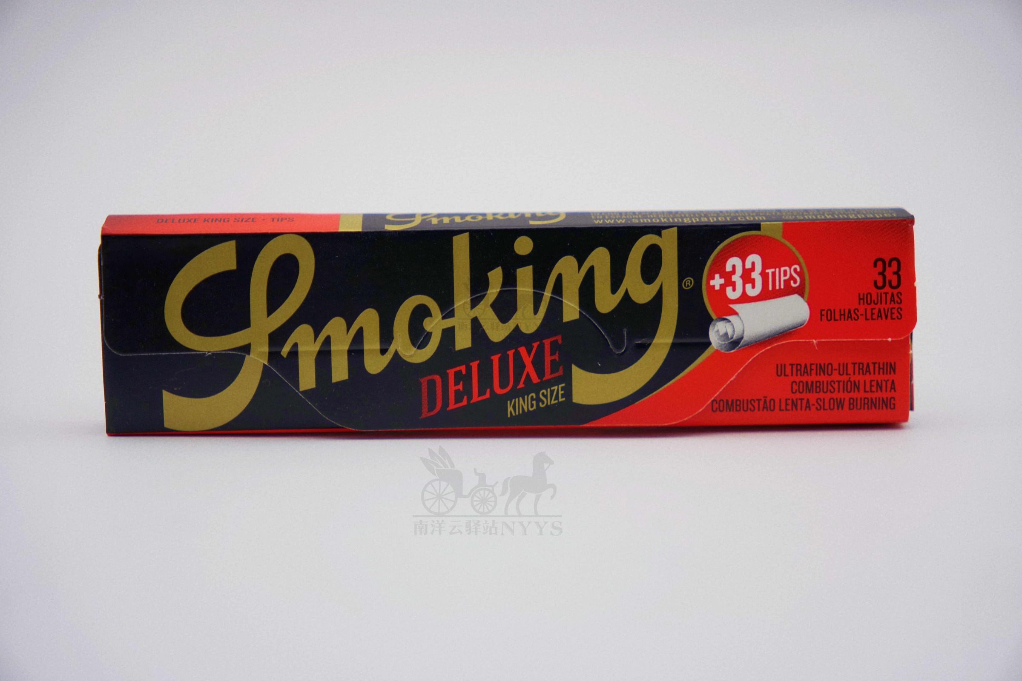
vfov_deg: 18.2
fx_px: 2129
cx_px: 511
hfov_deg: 27.0
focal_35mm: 75
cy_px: 340
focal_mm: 50
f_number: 2.8
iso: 100
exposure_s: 1/160
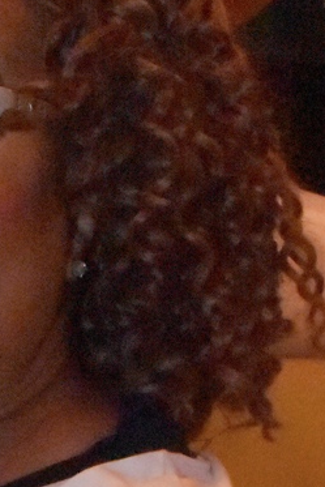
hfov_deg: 5.9
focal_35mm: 229
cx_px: -228
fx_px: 3098
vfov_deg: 8.8
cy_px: 687
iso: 25600
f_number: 16
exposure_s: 1/60
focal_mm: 38
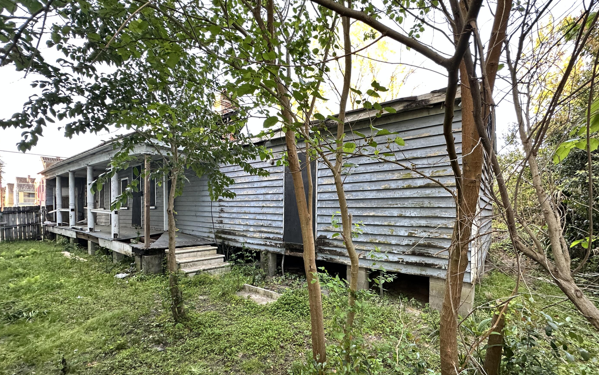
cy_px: 216
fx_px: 261
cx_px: 317
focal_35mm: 16
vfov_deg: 70.8
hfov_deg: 97.7
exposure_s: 1/99
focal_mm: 2.22
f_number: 2.2
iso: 160
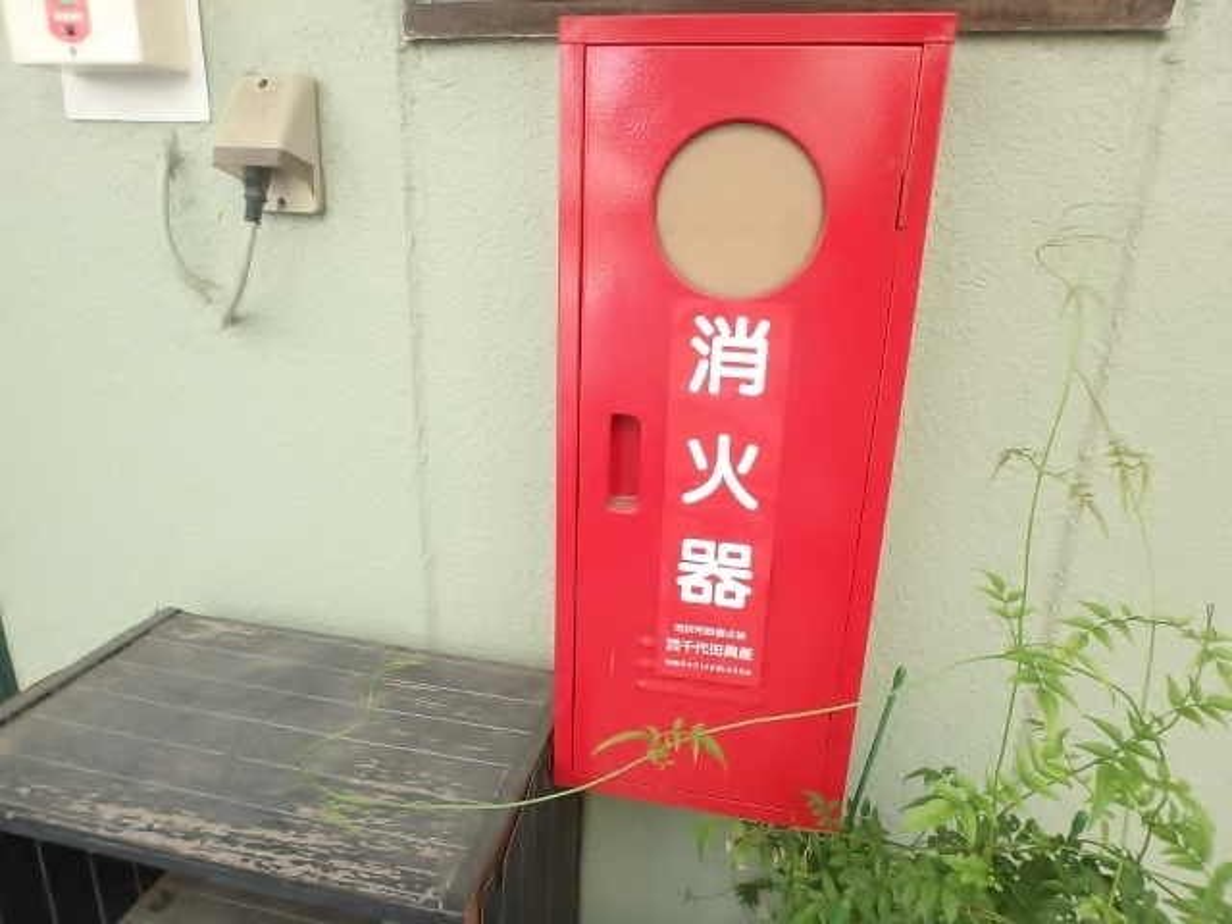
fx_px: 747
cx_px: 616
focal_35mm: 21
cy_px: 462
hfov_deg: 79.0
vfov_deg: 63.4
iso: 125
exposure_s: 1/80
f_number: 3.5
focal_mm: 3.7
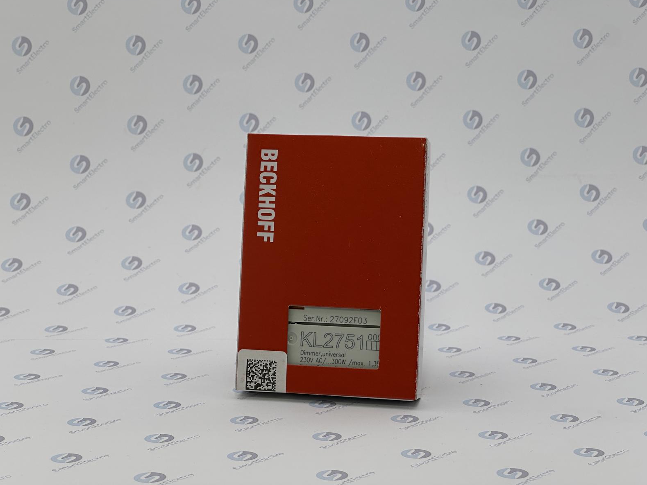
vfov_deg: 18.9
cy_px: 240
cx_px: 321
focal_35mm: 78
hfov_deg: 25.0
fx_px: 1458
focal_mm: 9
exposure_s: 1/247
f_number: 2.8
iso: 32
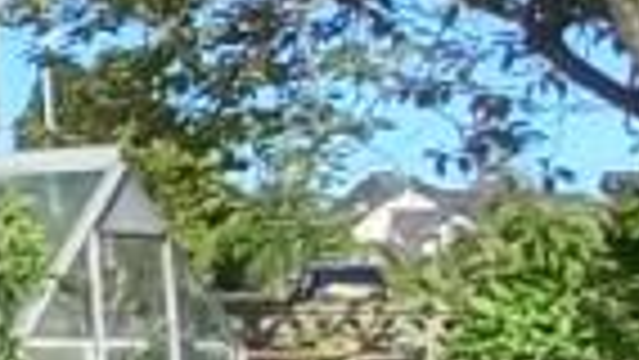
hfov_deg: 12.1
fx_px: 1729
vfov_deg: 11.9
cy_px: 99
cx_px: -1179
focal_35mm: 102
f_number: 2.2
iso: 40
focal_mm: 1.13
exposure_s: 1/546
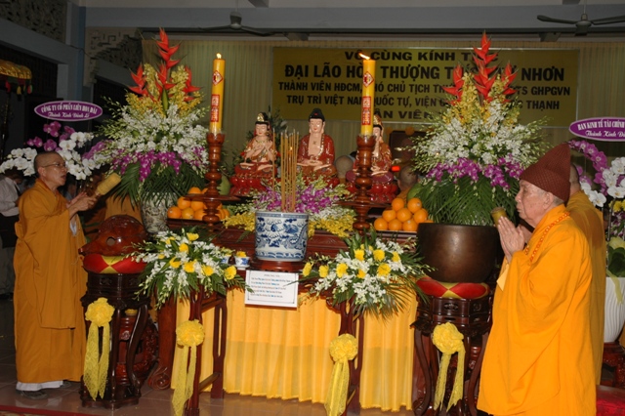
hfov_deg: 45.0
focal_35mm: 44
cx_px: 312
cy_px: 208
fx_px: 755
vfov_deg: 30.8
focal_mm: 29
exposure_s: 1/60
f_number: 4
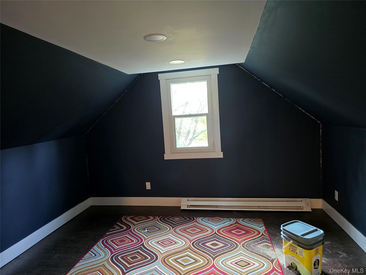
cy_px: 138
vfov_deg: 58.9
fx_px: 243
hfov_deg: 73.9
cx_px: 183
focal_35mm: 23
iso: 1000
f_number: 1.7
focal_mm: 6.3
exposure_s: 1/60
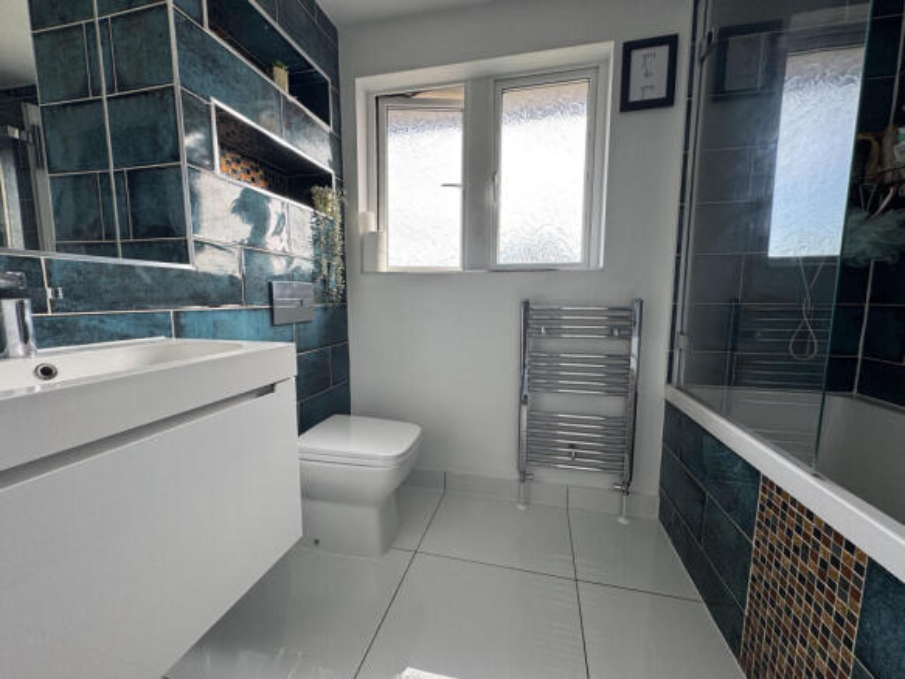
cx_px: 452
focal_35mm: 14
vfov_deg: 85.7
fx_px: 366
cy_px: 340
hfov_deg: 102.1
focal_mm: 2.22
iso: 80
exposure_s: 1/99
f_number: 2.2
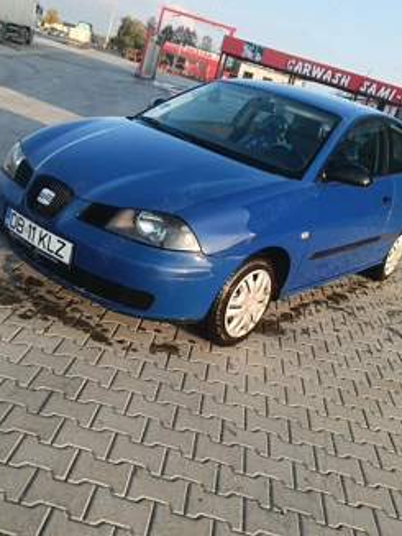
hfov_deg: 43.0
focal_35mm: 33
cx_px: 207
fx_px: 510
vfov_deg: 55.2
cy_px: 245
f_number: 1.8
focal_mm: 3.98
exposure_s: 1/178
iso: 50
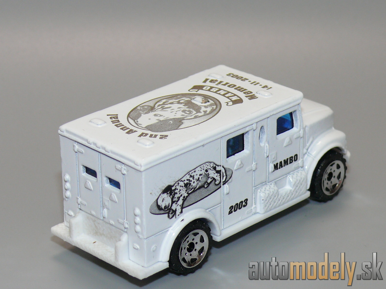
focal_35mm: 117
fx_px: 1305
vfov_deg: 12.7
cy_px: 144
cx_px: 193
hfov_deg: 16.8
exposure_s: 1/30
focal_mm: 14.4
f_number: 4
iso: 100
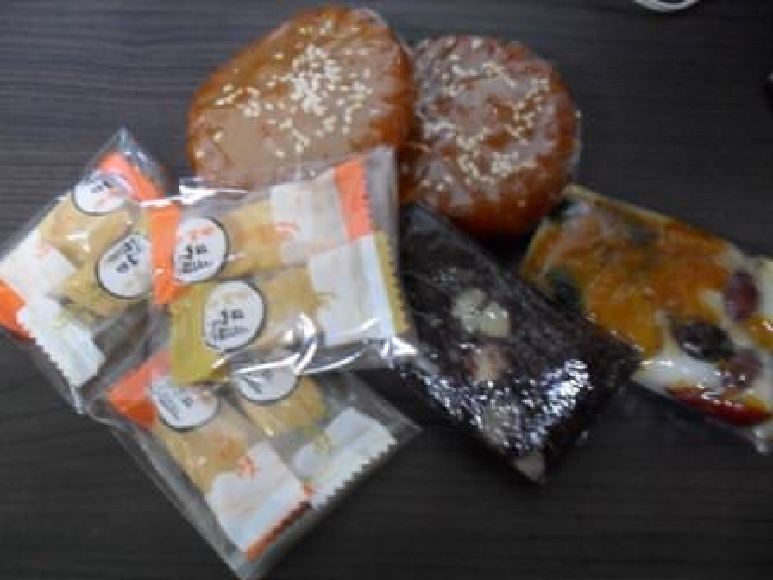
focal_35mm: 35
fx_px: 782
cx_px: 386
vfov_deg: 40.7
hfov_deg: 52.6
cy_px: 290
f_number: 3.2
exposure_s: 1/15
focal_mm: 6.3
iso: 320
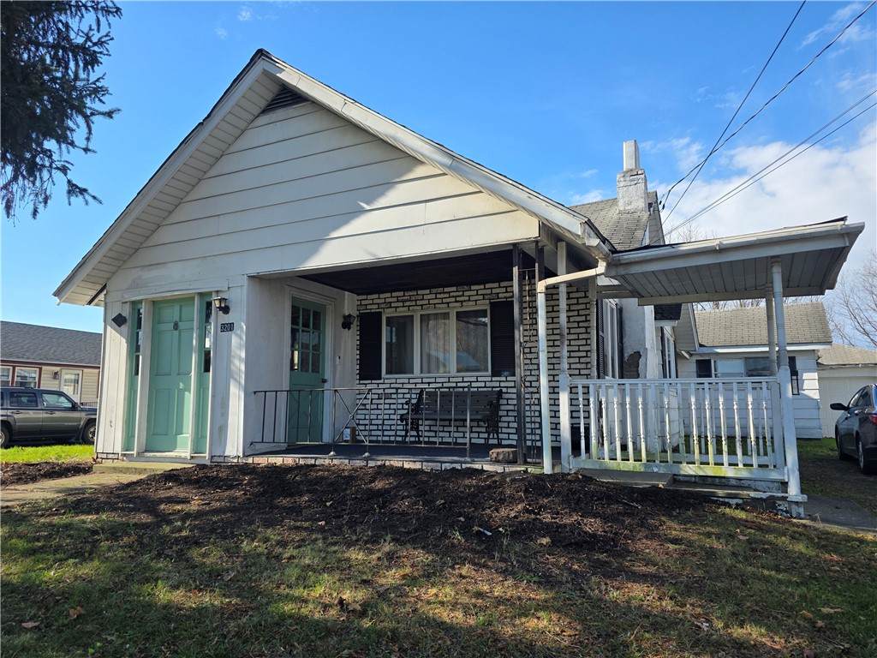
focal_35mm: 23
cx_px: 438
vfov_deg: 58.9
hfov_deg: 73.9
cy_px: 329
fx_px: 583
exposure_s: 1/3194
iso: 80
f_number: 1.7
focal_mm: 6.3
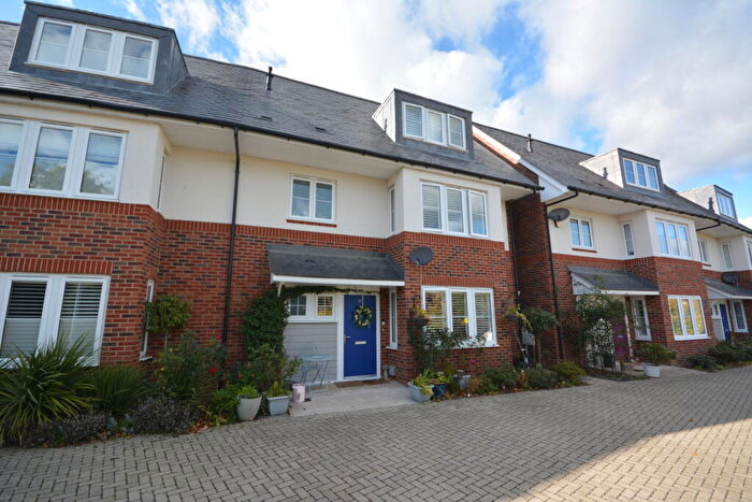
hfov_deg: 100.4
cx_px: 376
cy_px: 251
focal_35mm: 15
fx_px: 313
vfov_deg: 77.4
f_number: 7.1
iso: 200
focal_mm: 10
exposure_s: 1/200
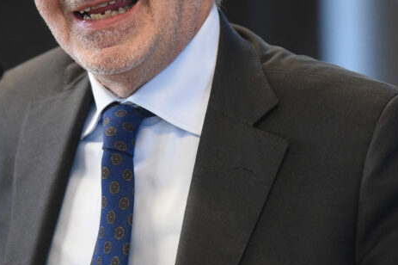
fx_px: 4297
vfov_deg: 3.5
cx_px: 217
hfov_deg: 5.3
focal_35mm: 389
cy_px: 10
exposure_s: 1/400
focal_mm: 200
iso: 4000
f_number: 3.2
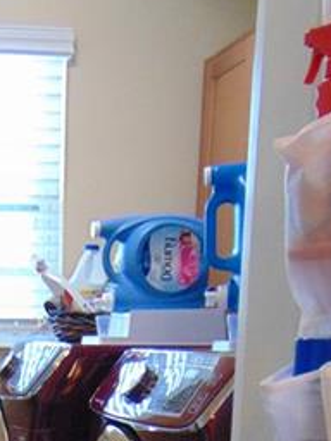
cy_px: 579
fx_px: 956
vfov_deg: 23.0
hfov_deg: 18.9
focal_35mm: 75
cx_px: -28
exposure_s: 1/30
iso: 400
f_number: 3
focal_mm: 4.5
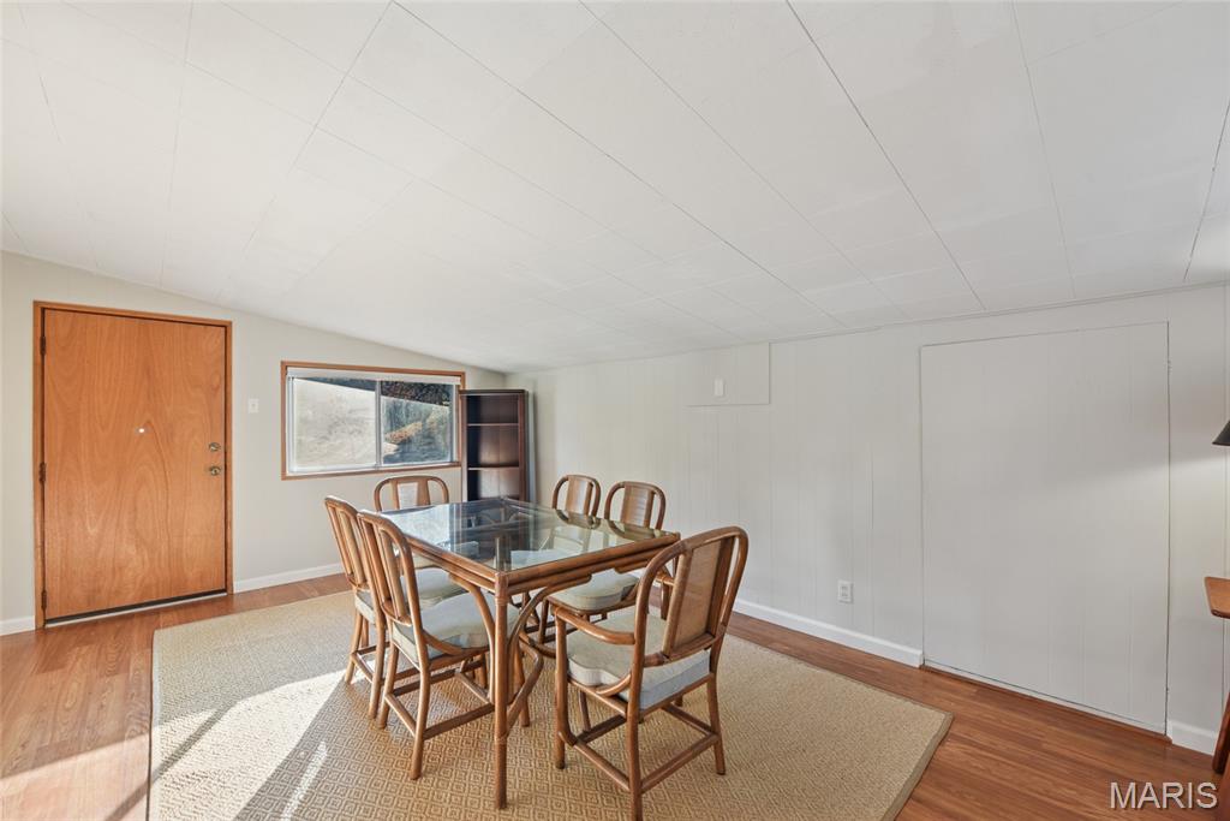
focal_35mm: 14
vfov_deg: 81.2
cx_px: 615
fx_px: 478
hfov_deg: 104.2
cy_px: 410
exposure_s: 1/50
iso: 400
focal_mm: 14
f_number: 6.3
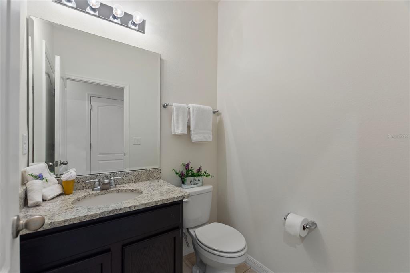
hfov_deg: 100.4
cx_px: 205
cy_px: 136
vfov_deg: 77.3
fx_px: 171
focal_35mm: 15
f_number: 4.5
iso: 400
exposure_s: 1/4
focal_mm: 10
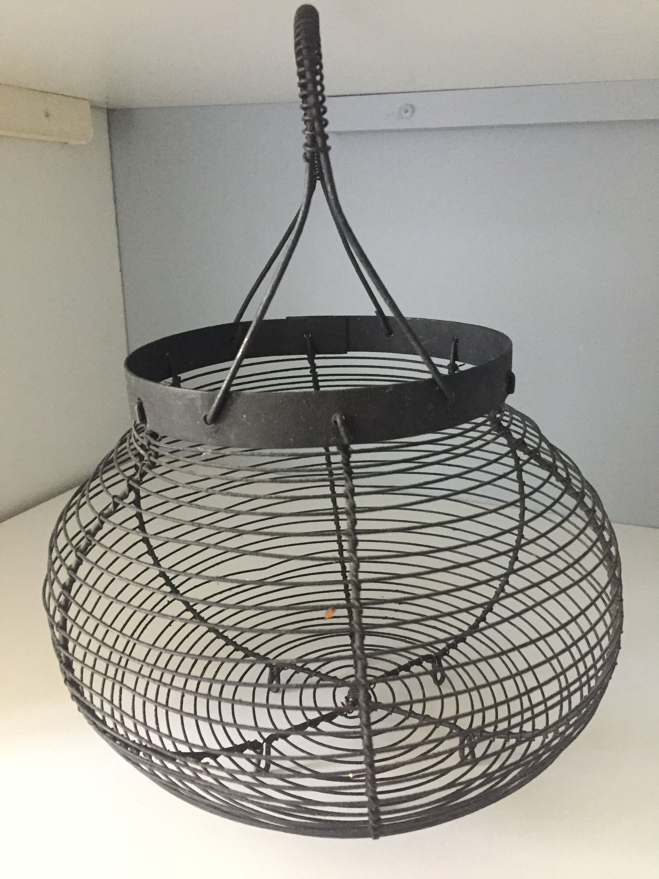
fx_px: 736
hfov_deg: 48.2
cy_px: 440
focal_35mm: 29
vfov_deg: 61.7
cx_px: 330
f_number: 2.2
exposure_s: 1/17
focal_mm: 4.15
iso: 400
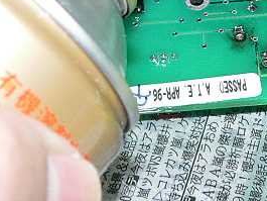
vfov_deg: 10.2
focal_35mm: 145
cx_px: 208
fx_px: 1119
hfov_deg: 13.5
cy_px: 24
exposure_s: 1/100
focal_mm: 9.9
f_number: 4
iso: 400
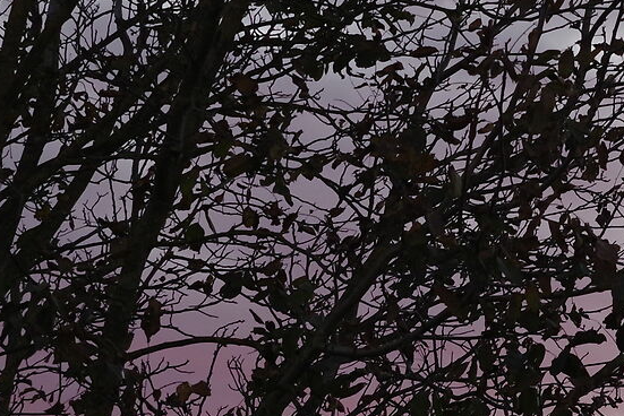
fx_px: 5289
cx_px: 802
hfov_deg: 6.7
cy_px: 197
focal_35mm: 305
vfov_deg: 4.5
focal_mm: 70
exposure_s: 1/100
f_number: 5
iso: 400
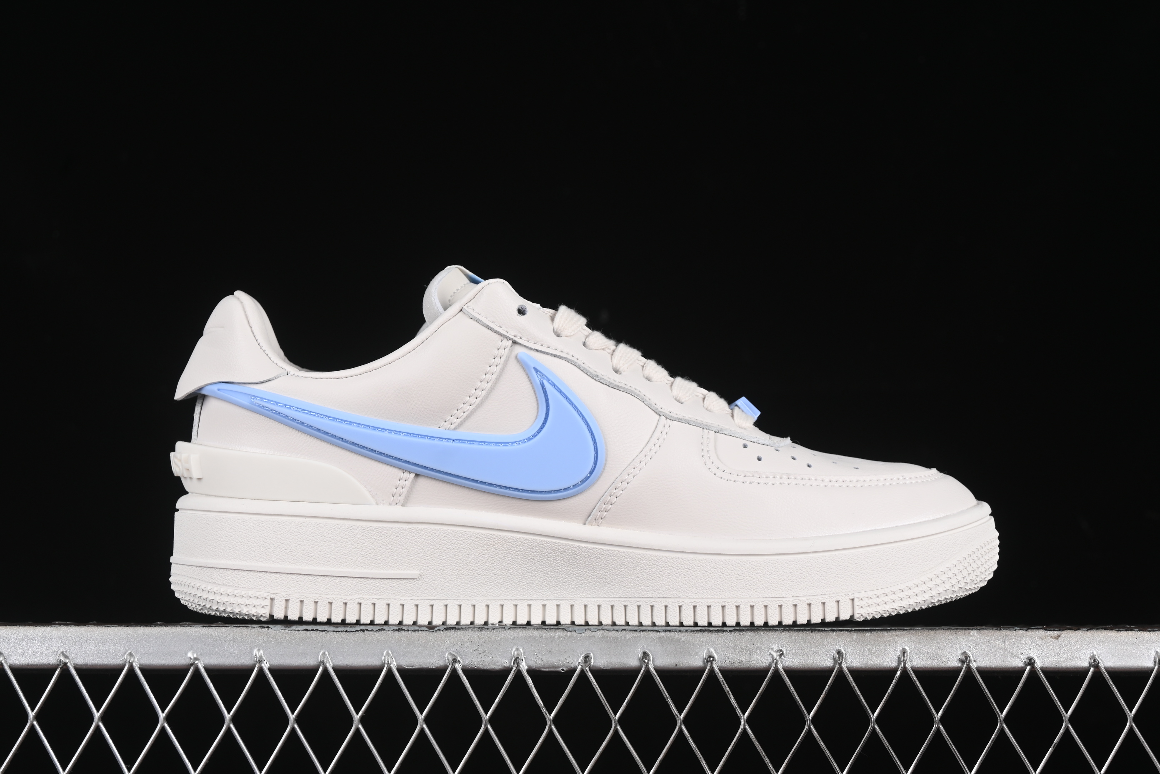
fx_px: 2416
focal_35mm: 75
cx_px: 580
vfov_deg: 18.2
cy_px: 387
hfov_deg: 27.0
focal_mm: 50
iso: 160
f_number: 8
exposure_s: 1/80
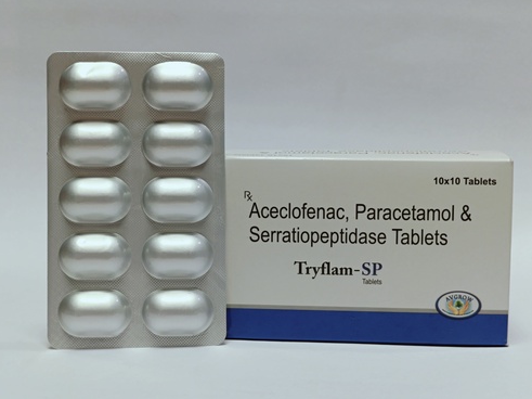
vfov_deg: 27.5
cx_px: 264
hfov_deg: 36.2
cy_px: 199
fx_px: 814
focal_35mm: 53
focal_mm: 7.08
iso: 302
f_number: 2
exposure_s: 1/50
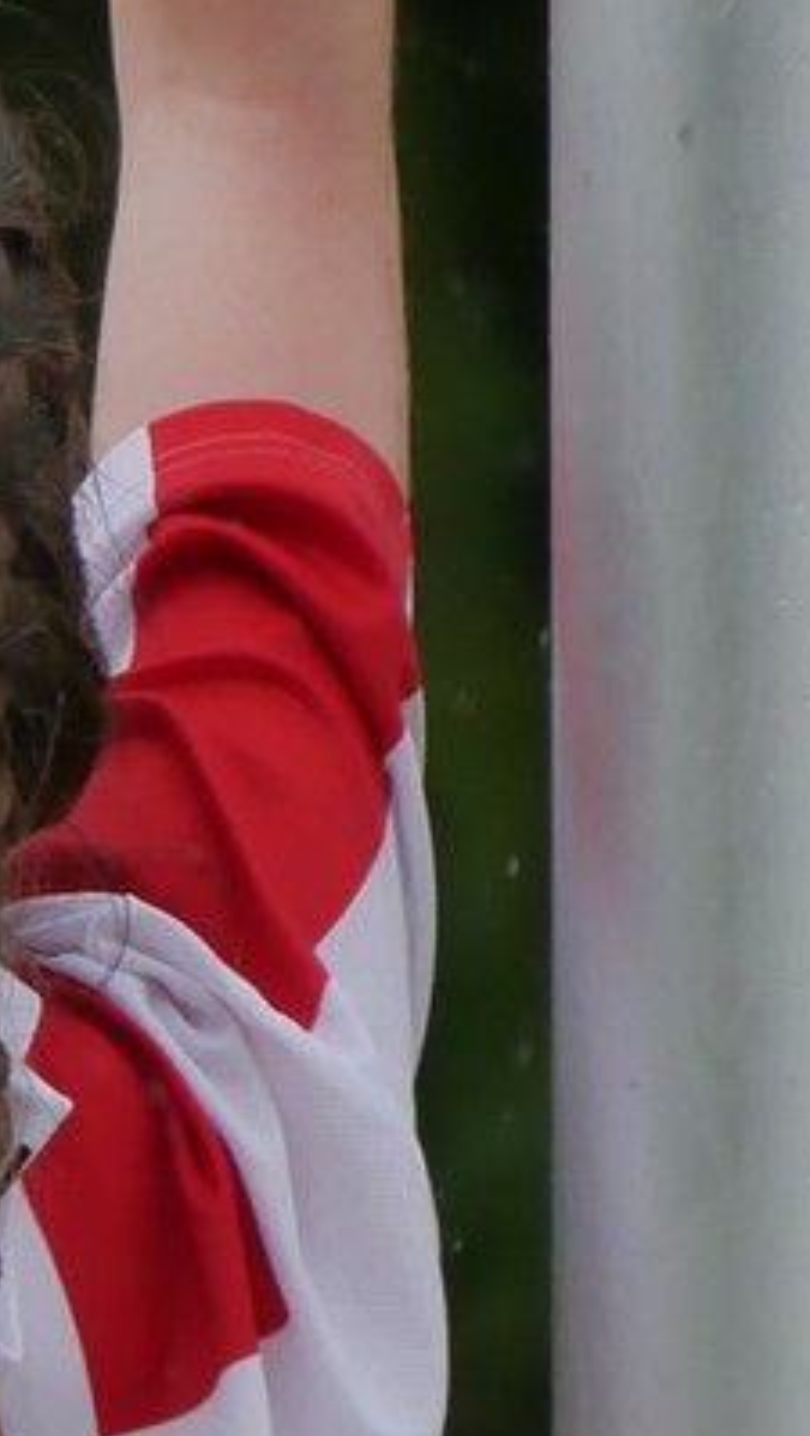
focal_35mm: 2182
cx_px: -1215
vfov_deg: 1.0
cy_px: 1112
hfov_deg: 0.6
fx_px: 83157
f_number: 5.4
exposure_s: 1/2000
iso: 800
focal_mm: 250
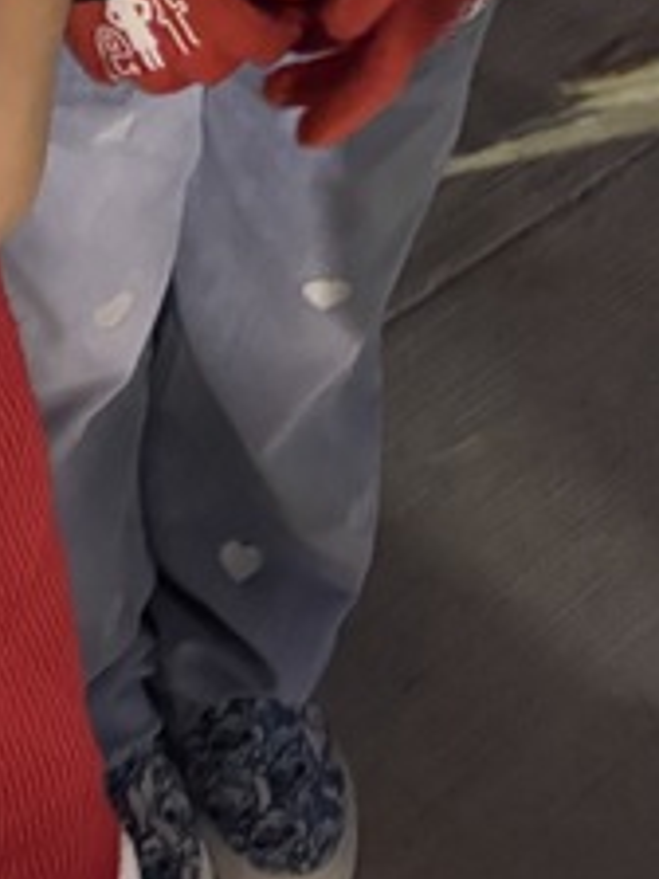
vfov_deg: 14.2
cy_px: -808
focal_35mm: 119
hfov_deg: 12.3
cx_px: -47
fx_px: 3021
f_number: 1.6
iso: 640
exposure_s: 1/40
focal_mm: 5.96
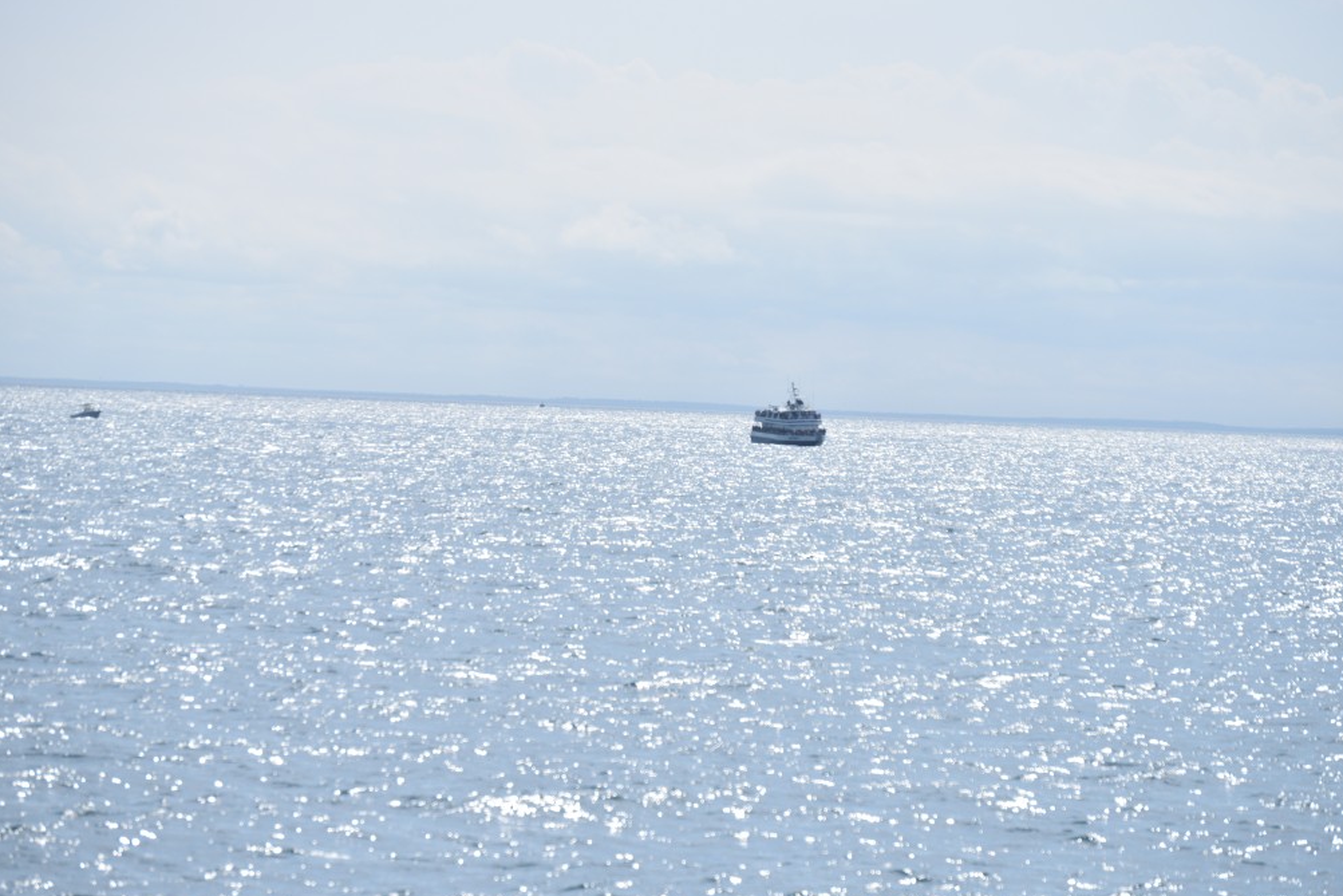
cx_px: 672
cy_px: 454
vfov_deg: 6.5
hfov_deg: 9.8
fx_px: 7835
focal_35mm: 210
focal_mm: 130
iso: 200
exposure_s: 1/1600
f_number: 5.6
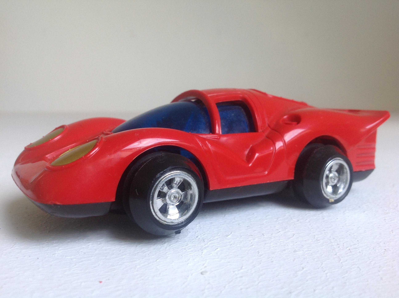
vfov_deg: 40.6
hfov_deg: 52.7
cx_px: 200
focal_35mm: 35
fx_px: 403
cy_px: 149
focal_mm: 4.28
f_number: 2.4
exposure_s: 1/30
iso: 50
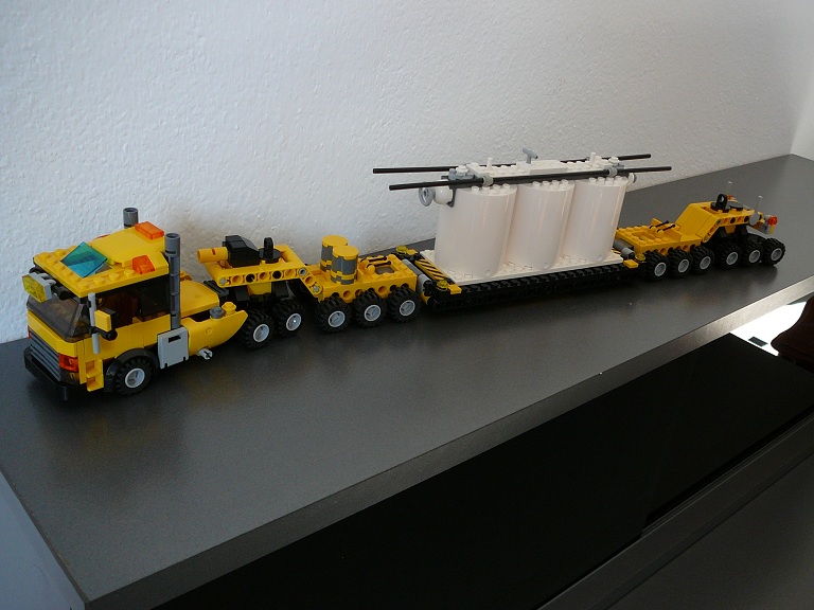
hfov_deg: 52.6
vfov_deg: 40.7
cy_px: 305
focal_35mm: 35
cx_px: 407
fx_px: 823
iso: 100
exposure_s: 1/50
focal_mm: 5.2
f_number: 2.8
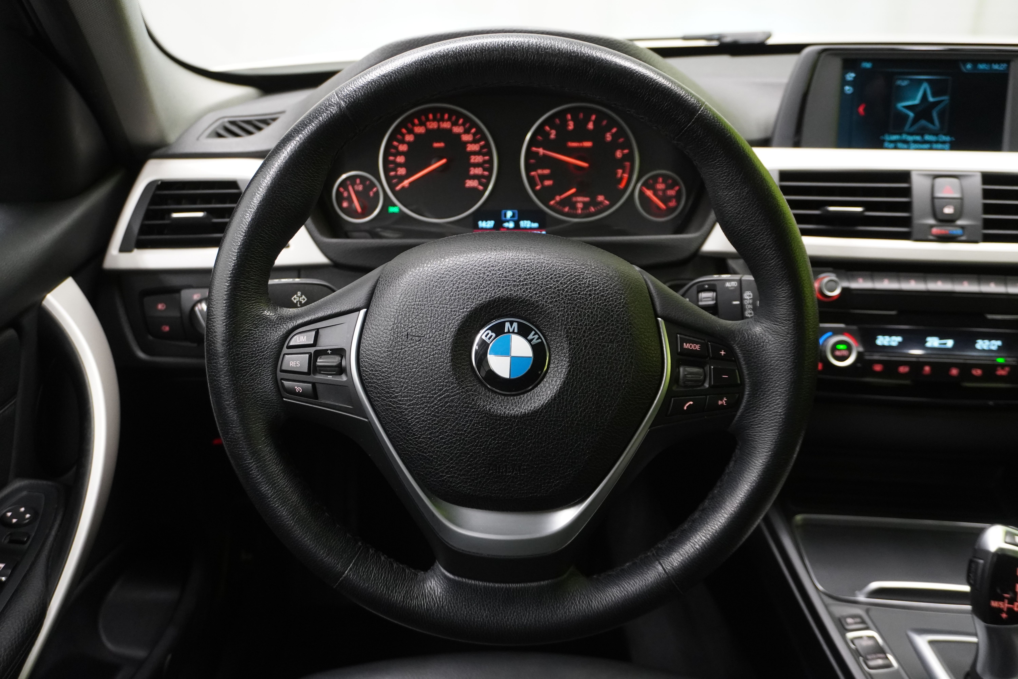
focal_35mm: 33
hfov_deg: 57.2
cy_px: 340
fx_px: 933
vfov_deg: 40.0
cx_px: 509
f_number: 4
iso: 2000
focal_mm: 22
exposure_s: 1/40
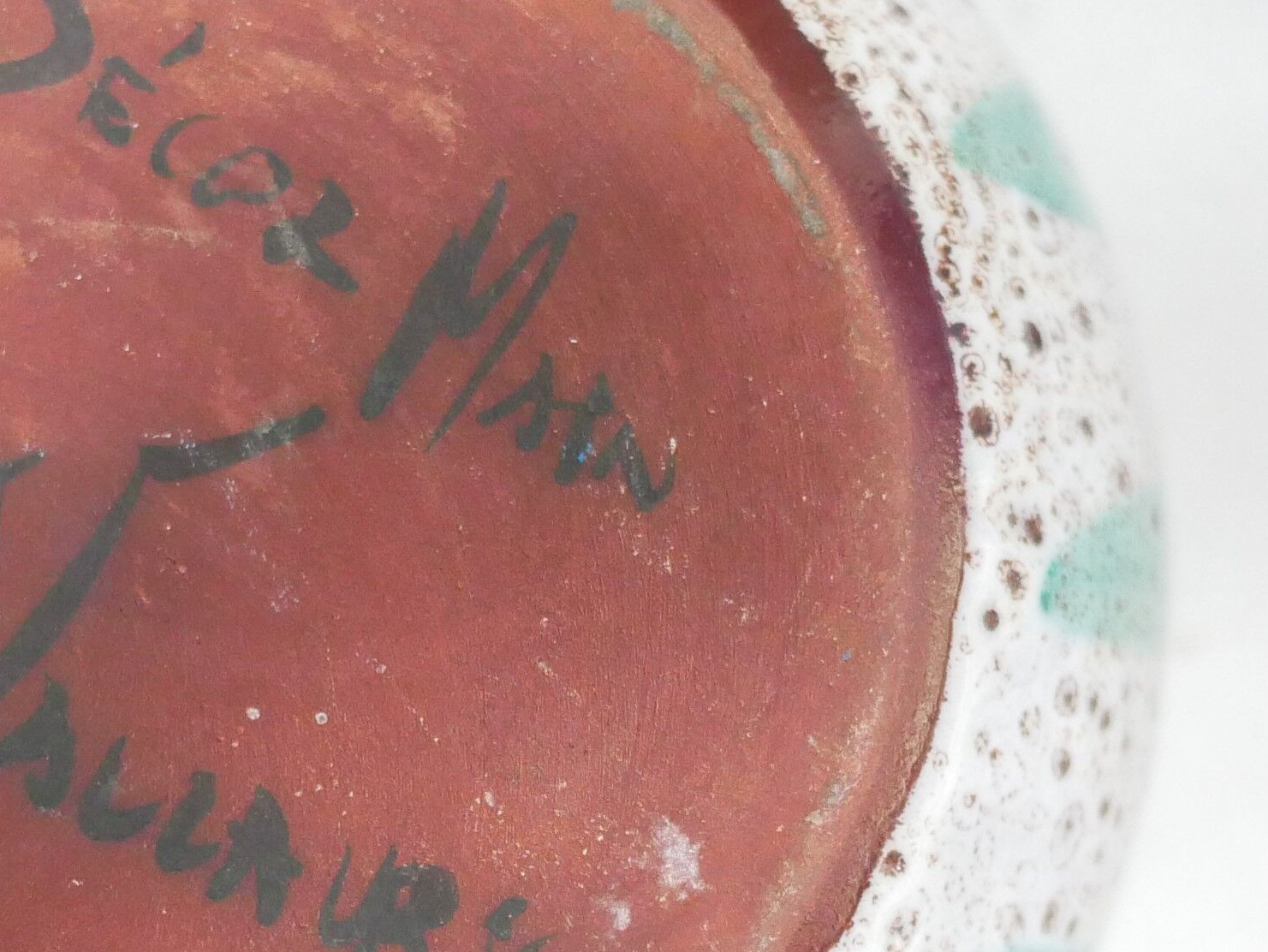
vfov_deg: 11.8
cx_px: 633
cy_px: 943
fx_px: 4544
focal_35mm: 124
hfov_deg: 15.9
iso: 1600
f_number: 1.7
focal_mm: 20
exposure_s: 1/60
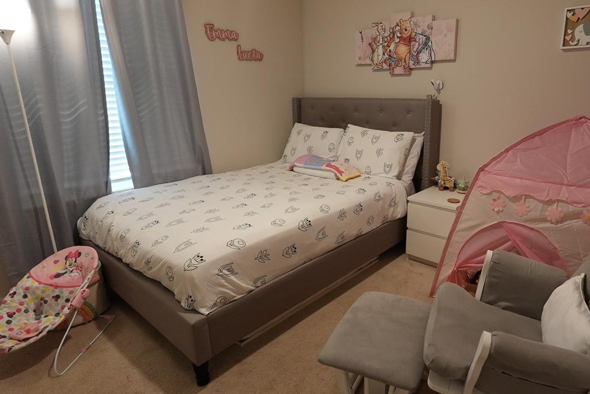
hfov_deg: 80.0
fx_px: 344
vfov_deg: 59.4
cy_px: 181
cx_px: 361
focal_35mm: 21
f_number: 2.8
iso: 1250
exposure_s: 1/160
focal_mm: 11
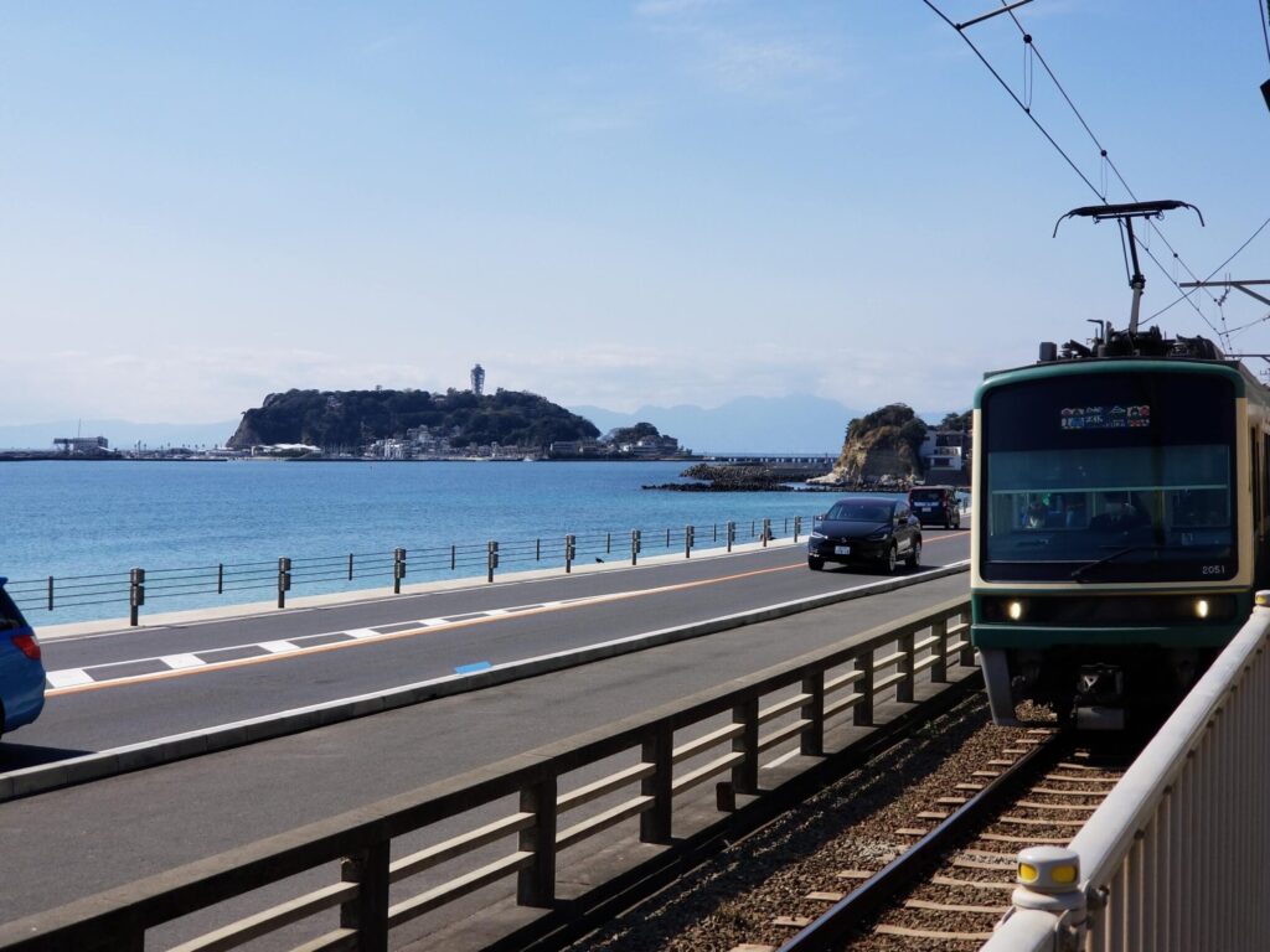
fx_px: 1908
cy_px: 476
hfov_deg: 36.8
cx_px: 635
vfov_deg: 28.0
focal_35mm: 52
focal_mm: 6
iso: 25
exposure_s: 1/1325
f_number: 2.4
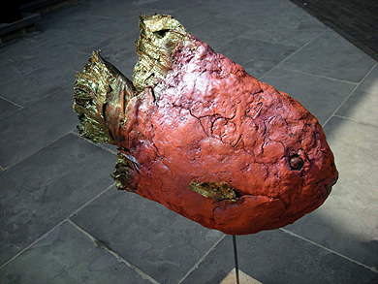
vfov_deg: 40.7
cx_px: 189
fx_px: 382
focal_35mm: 35
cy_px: 142
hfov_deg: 52.6
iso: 64
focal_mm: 5.7
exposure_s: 1/222
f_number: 5.7
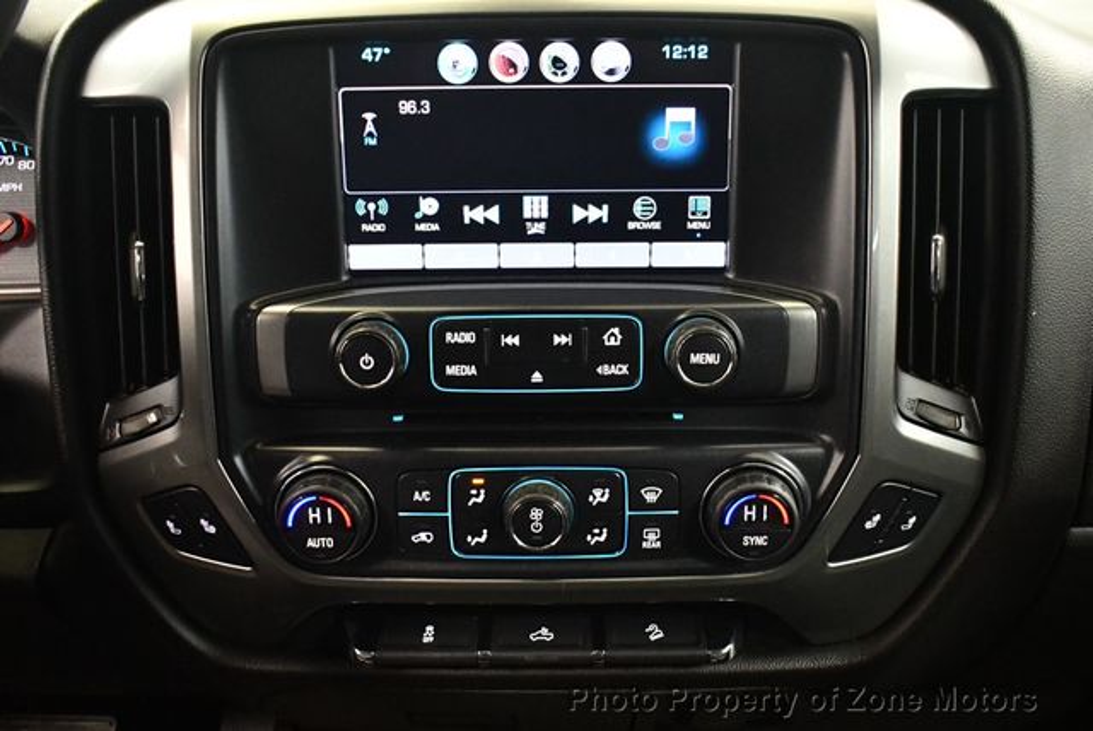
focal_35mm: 36
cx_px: 546
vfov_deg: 36.9
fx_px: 1094
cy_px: 366
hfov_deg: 53.1
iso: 5000
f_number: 3.5
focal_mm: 18
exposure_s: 1/60
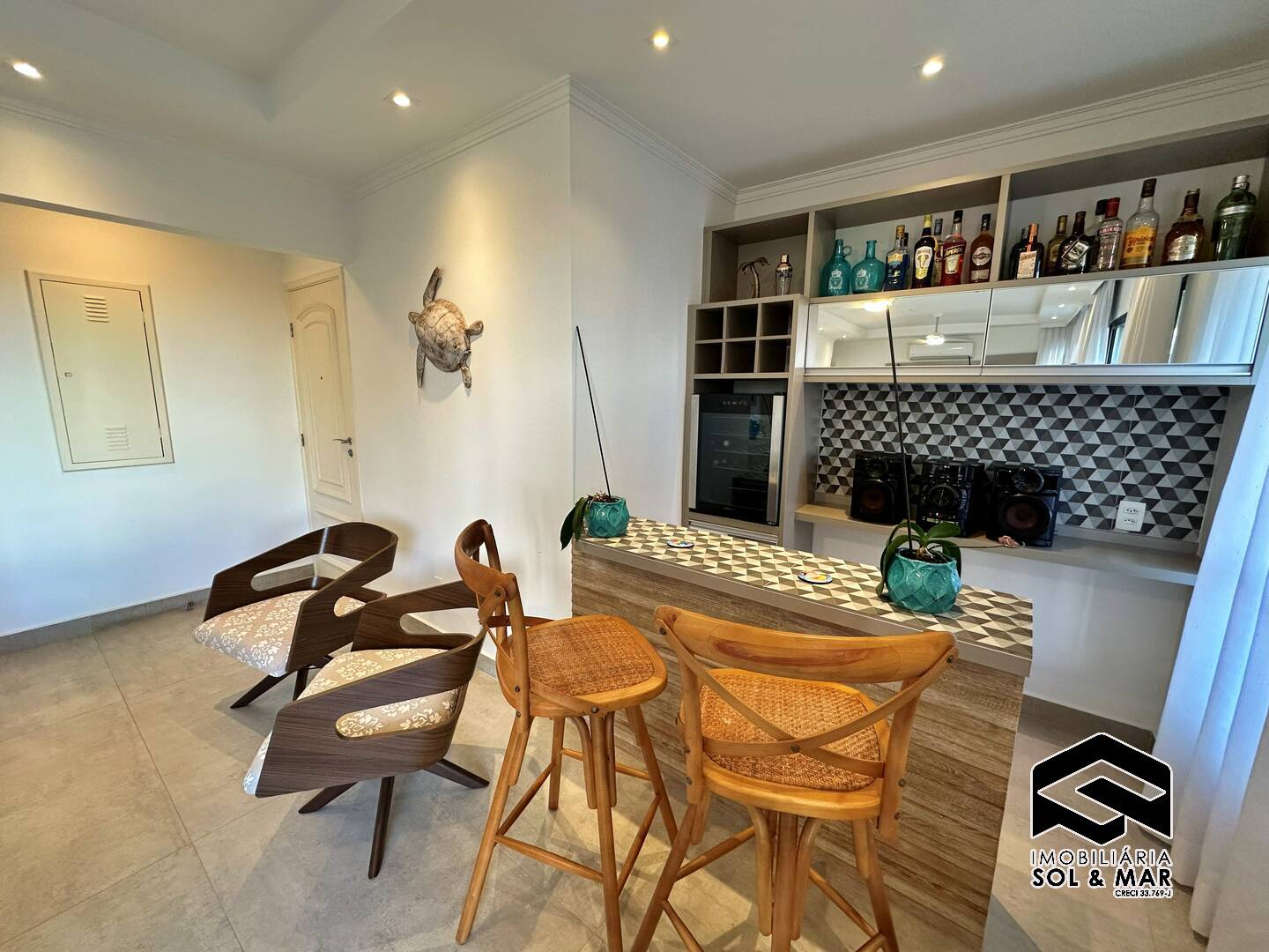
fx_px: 513
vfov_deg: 85.7
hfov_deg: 102.1
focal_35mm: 14
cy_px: 476
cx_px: 634
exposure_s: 1/120
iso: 200
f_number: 2.2
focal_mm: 2.22
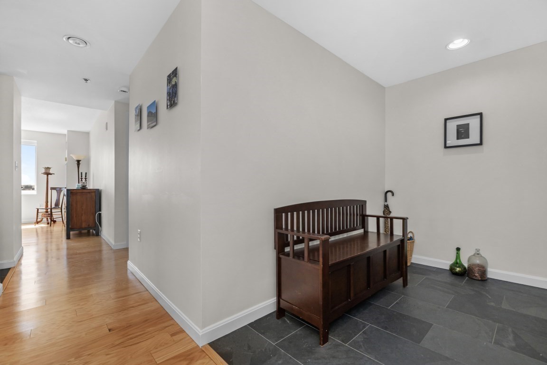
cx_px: 274
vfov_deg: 77.3
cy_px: 182
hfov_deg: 100.4
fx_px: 228
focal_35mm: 15
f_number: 5.6
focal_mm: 10
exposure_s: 1/80
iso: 250
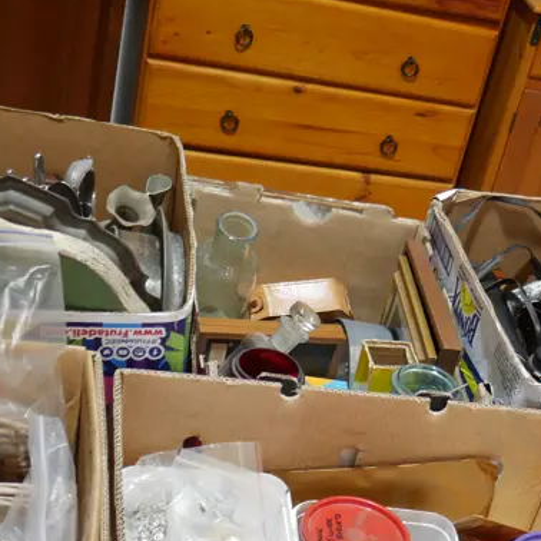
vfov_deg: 25.2
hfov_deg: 24.9
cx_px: 492
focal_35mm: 67
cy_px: 454
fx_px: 1185
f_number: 3.5
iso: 250
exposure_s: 1/60
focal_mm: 14
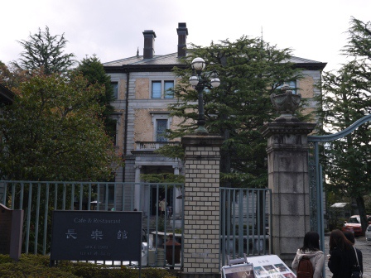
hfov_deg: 44.8
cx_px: 186
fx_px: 450
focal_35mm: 42
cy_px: 139
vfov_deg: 34.3
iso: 160
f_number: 5.6
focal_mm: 21
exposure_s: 1/160
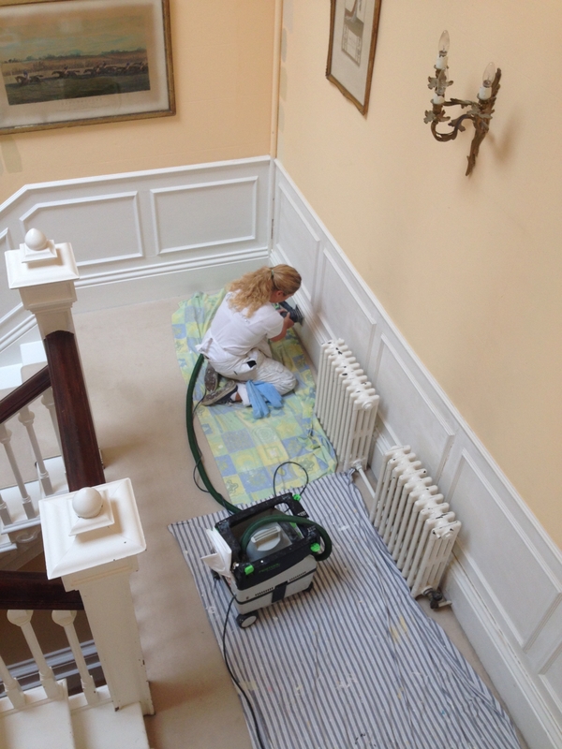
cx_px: 281
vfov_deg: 55.4
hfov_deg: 42.9
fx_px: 714
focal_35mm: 33
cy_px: 374
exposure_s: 1/60
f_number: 2.4
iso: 64
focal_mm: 4.12
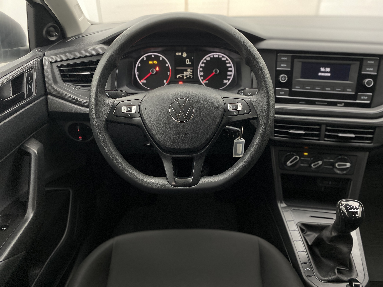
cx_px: 192
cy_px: 144
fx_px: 288
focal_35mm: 26
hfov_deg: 67.3
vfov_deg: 53.1
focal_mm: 4.25
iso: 500
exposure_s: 1/30
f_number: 1.8
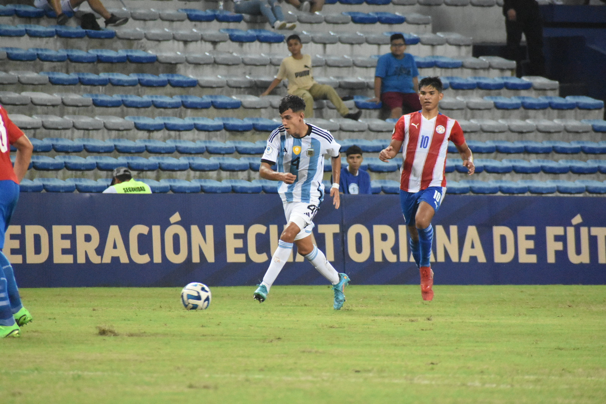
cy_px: 202
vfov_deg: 3.1
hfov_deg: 4.6
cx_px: 303
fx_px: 7574
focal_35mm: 450
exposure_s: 1/1000
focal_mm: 300
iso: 10000
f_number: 6.3
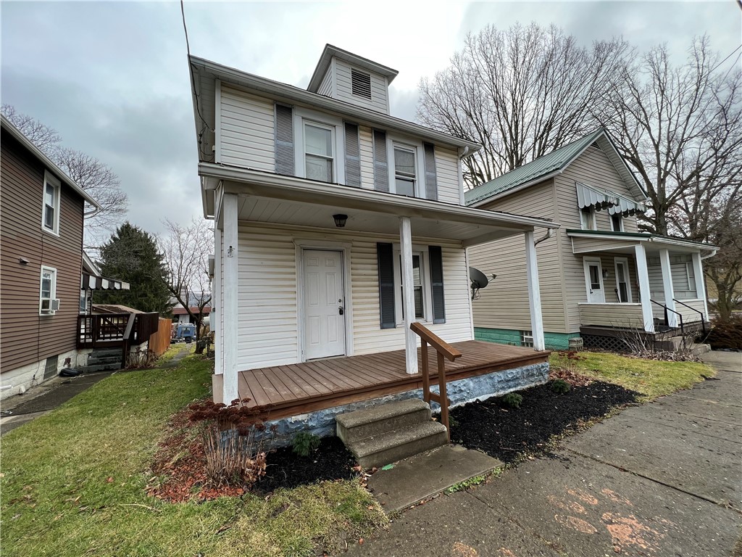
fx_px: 279
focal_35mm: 13
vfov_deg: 89.9
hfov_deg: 106.2
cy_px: 278
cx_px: 371
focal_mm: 1.57
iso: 32
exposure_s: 1/331
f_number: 1.8
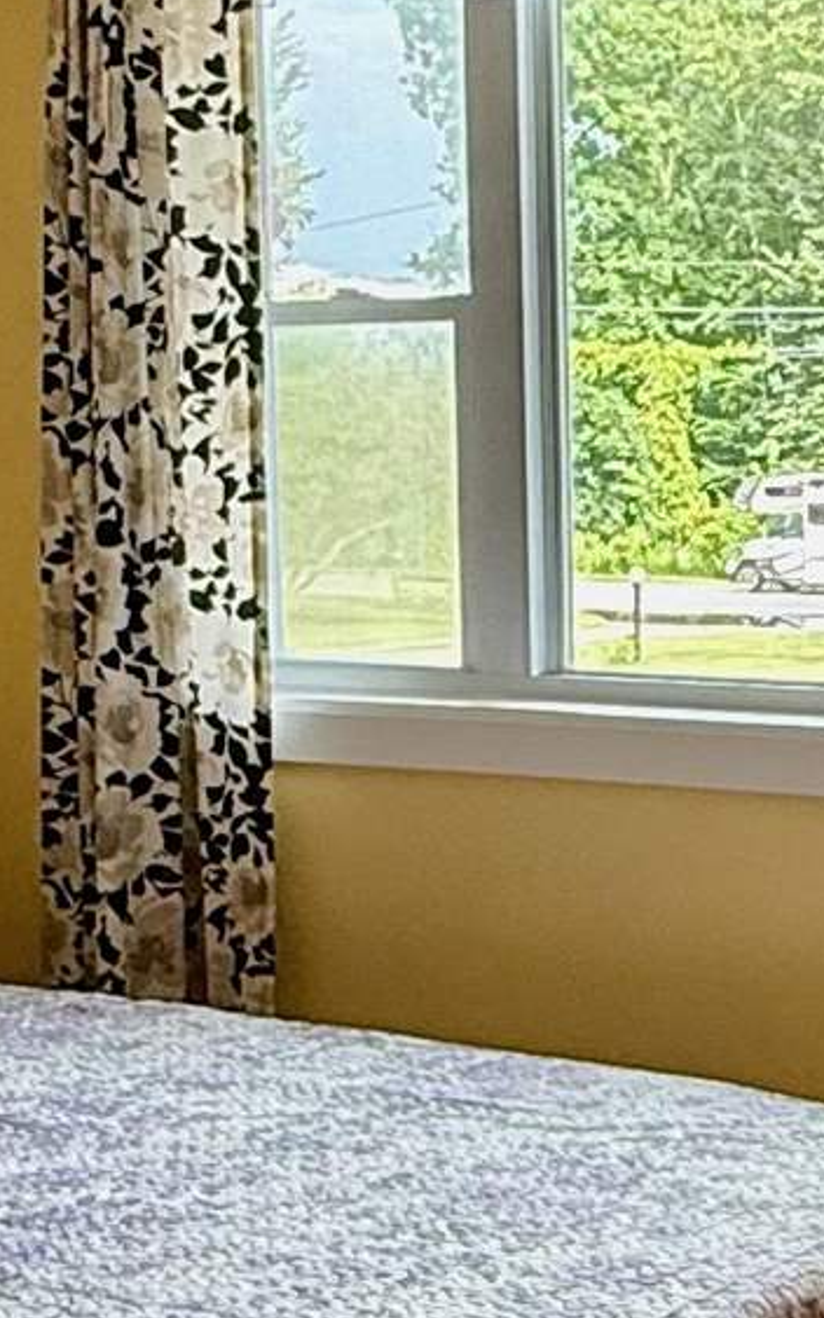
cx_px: 876
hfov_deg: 15.7
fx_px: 2910
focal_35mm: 81
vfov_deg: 25.5
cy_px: 721
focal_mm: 2.22
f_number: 2.2
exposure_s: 1/120
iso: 125
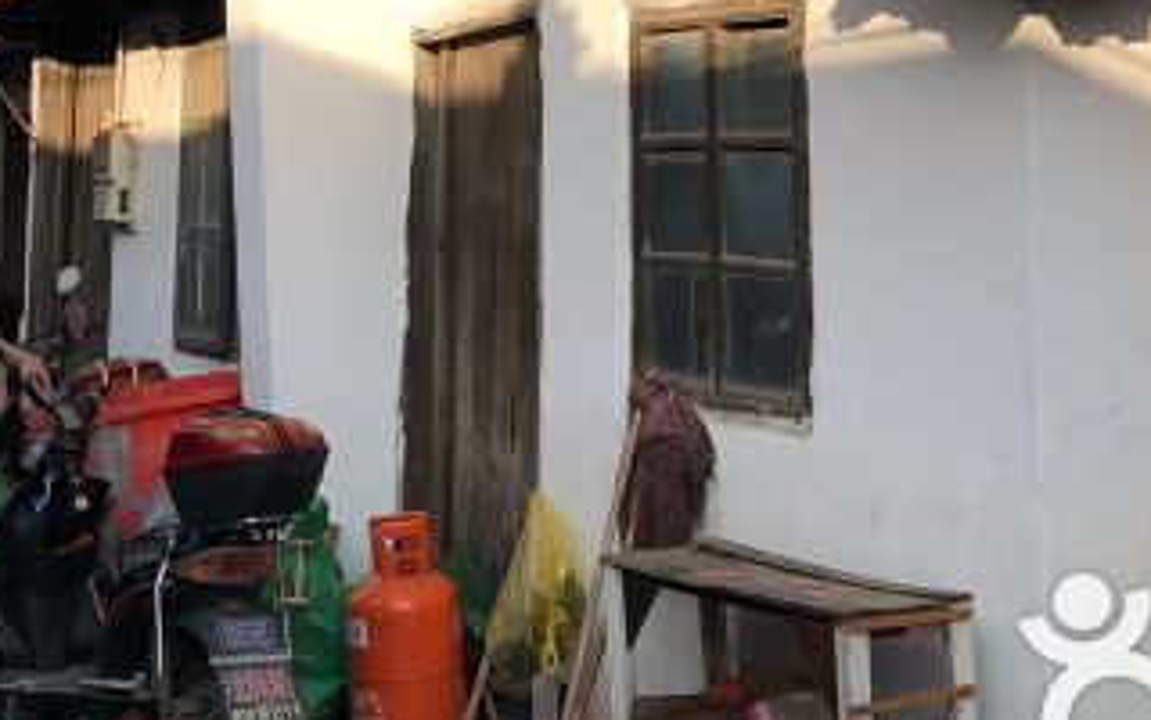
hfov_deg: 31.5
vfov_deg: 19.1
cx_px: 662
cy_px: -99
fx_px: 2039
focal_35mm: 65
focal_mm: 3.99
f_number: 1.8
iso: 20
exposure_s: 1/906
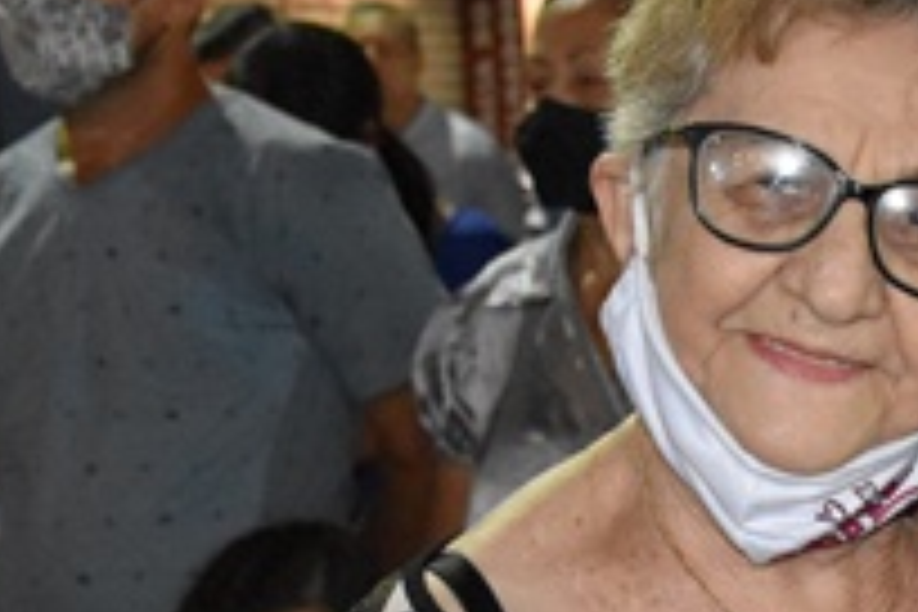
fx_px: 3881
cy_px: 756
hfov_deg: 13.2
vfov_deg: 8.9
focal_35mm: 152
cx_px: 1022
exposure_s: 1/60
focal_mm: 23
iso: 5000
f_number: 3.8
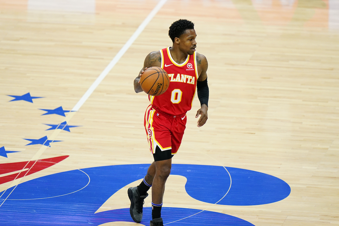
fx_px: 3766
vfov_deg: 3.4
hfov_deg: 5.2
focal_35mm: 400
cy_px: 113
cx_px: 170
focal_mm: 400
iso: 3200
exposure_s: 1/2000
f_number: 2.8
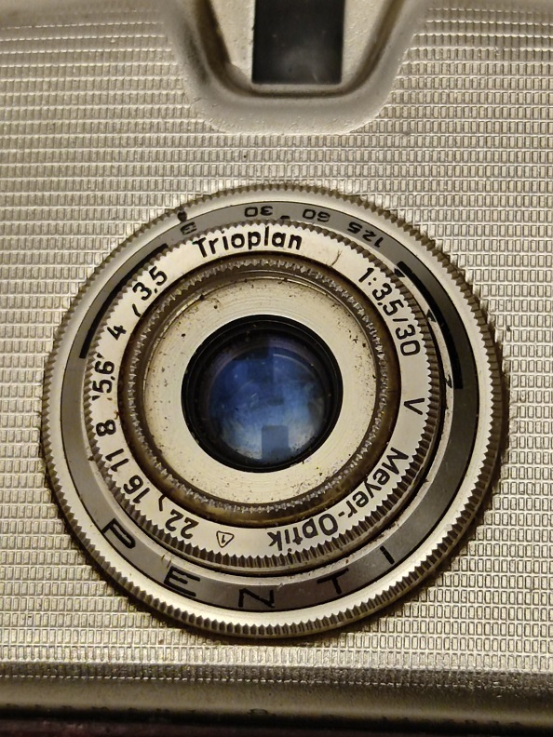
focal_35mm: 121
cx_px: 276
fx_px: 2577
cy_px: 368
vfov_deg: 16.3
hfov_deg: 12.2
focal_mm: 6.72
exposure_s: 1/120
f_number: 1.69
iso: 399
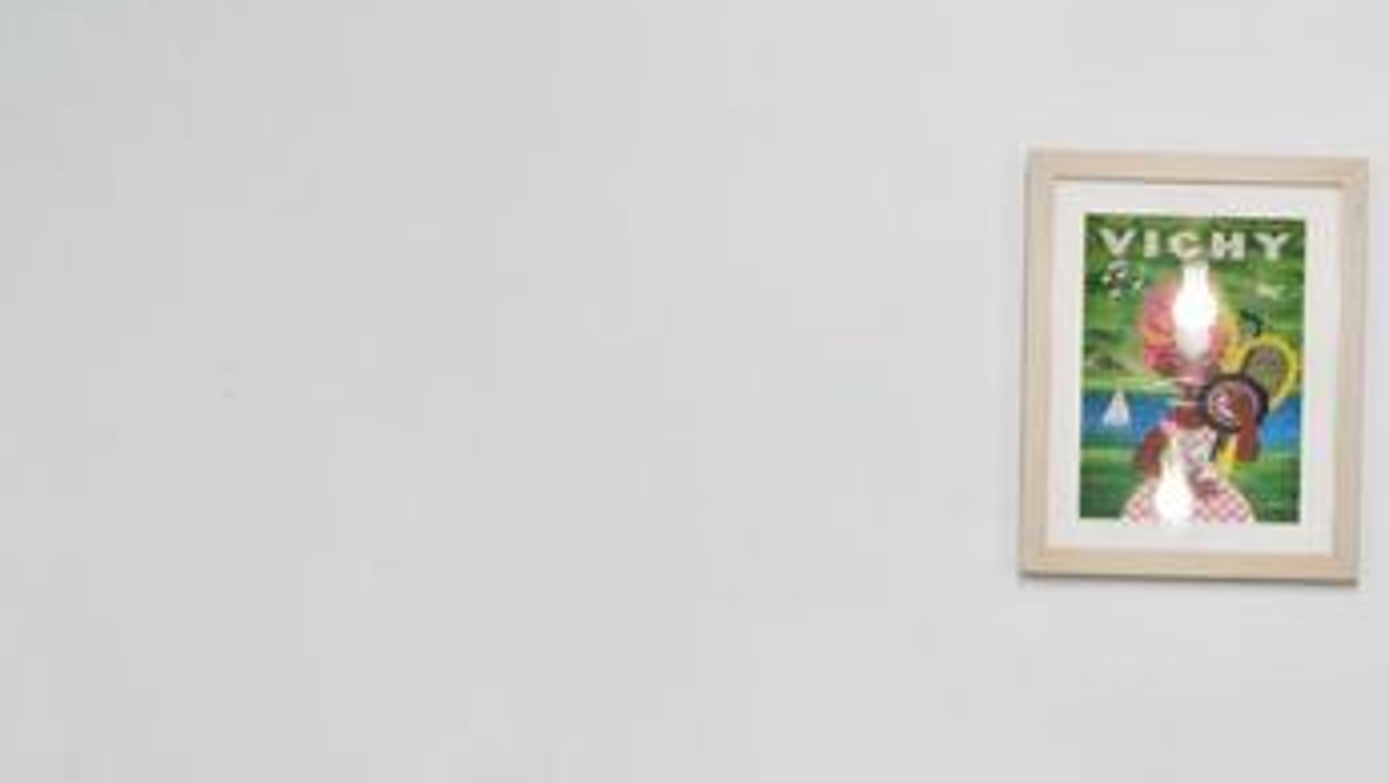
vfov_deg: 18.3
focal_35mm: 61
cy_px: 1040
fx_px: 2248
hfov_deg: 33.2
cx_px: 1144
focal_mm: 14
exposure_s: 1/25
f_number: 7.1
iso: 400
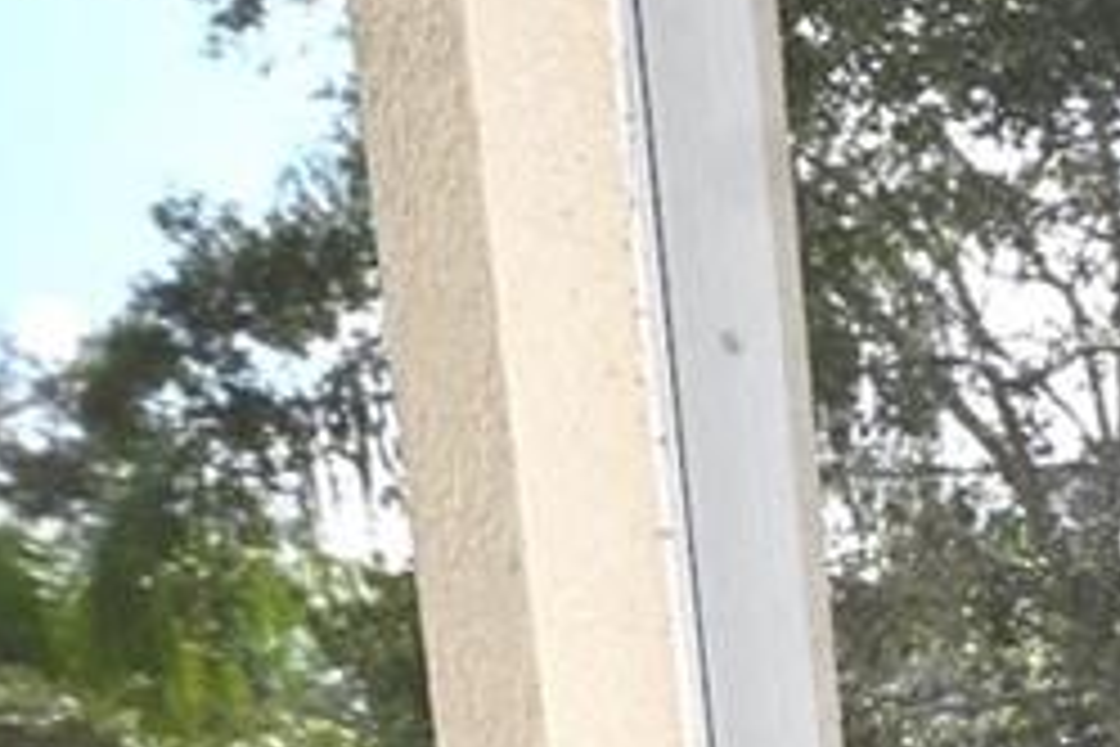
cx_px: 1889
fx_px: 2800
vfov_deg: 12.5
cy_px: 1678
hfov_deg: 18.6
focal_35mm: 90
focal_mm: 14
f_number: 6.3
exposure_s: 1/160
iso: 100
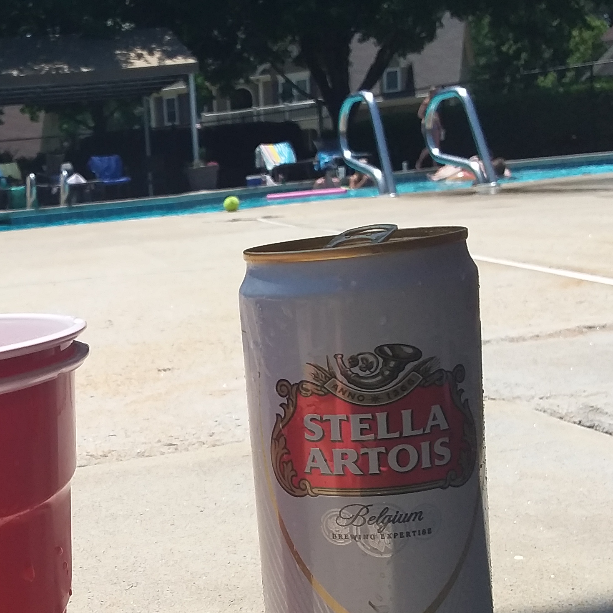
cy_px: 452
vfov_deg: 31.7
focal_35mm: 53
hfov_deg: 31.2
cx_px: 101
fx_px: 1062
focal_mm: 2.91
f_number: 1.9
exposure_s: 1/1819
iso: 40
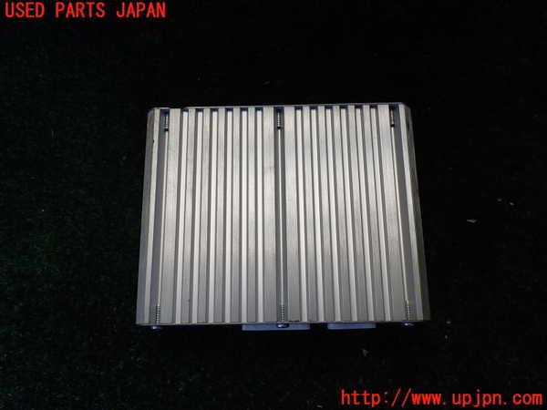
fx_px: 474
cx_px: 274
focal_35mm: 30
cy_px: 205
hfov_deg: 60.0
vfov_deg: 46.8
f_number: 3.2
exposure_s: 1/100
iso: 100
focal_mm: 5.4
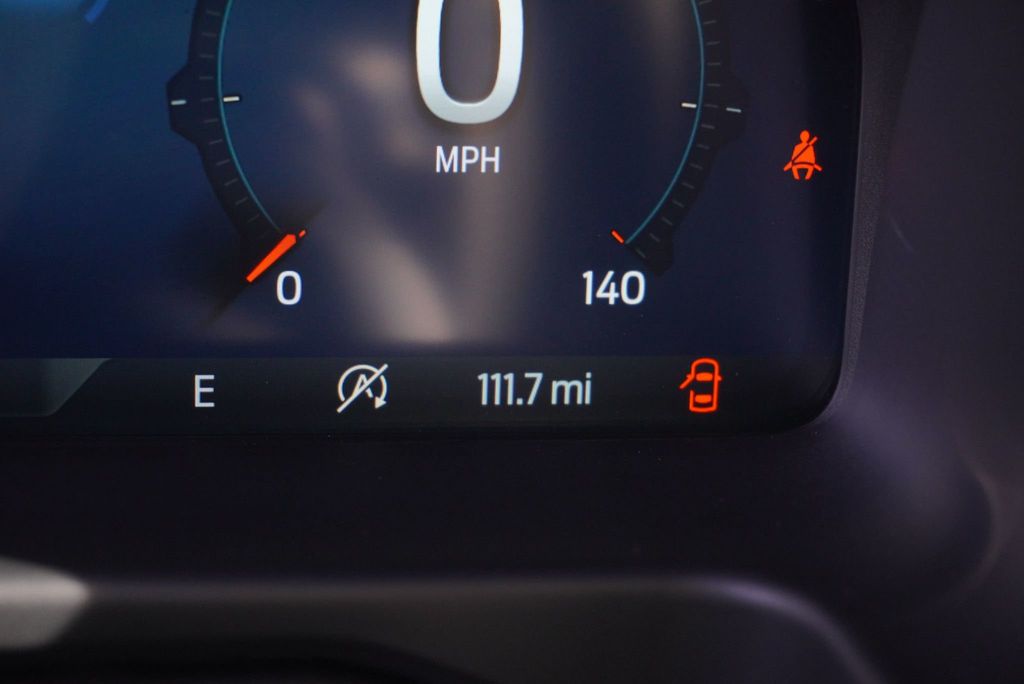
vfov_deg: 18.2
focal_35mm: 75
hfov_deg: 27.0
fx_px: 2134
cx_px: 512
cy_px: 342
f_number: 5.6
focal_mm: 50
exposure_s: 1/320
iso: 1600
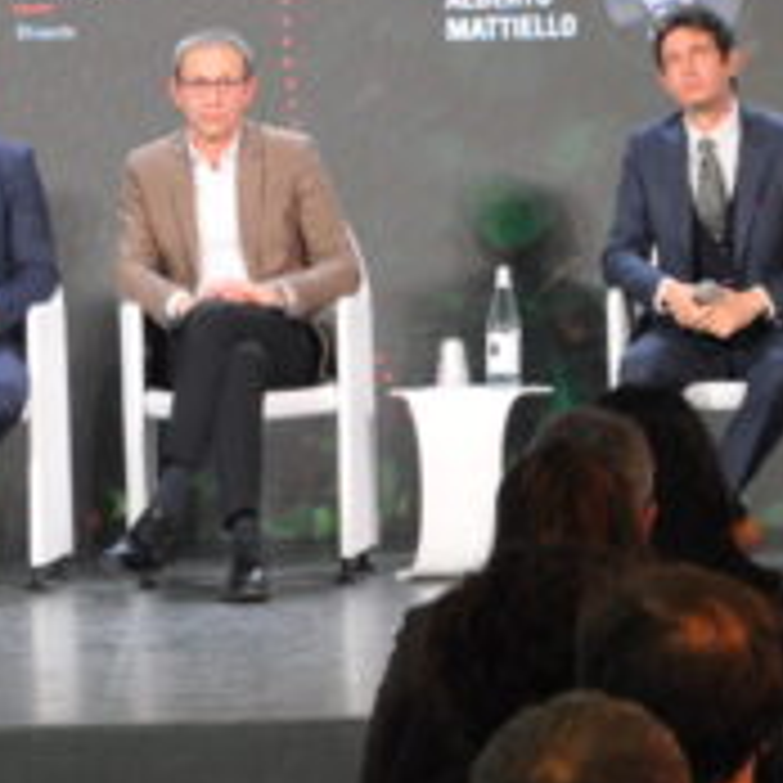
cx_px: -112
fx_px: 7473
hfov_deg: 6.0
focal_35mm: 292
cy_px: 180
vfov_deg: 6.0
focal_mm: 52
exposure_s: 1/20
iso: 400
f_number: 5
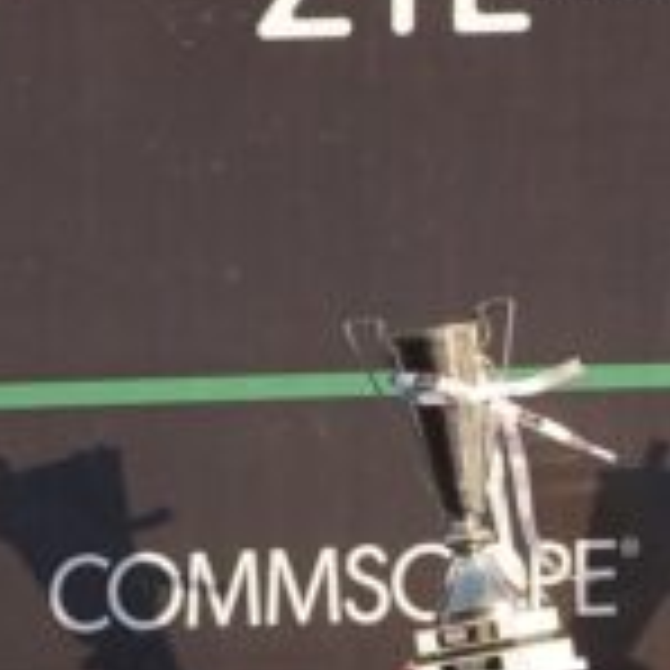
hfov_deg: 3.8
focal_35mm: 462
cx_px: 1255
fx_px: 10117
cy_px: 893
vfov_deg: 3.8
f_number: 2.8
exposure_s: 1/3200
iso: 640
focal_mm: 79
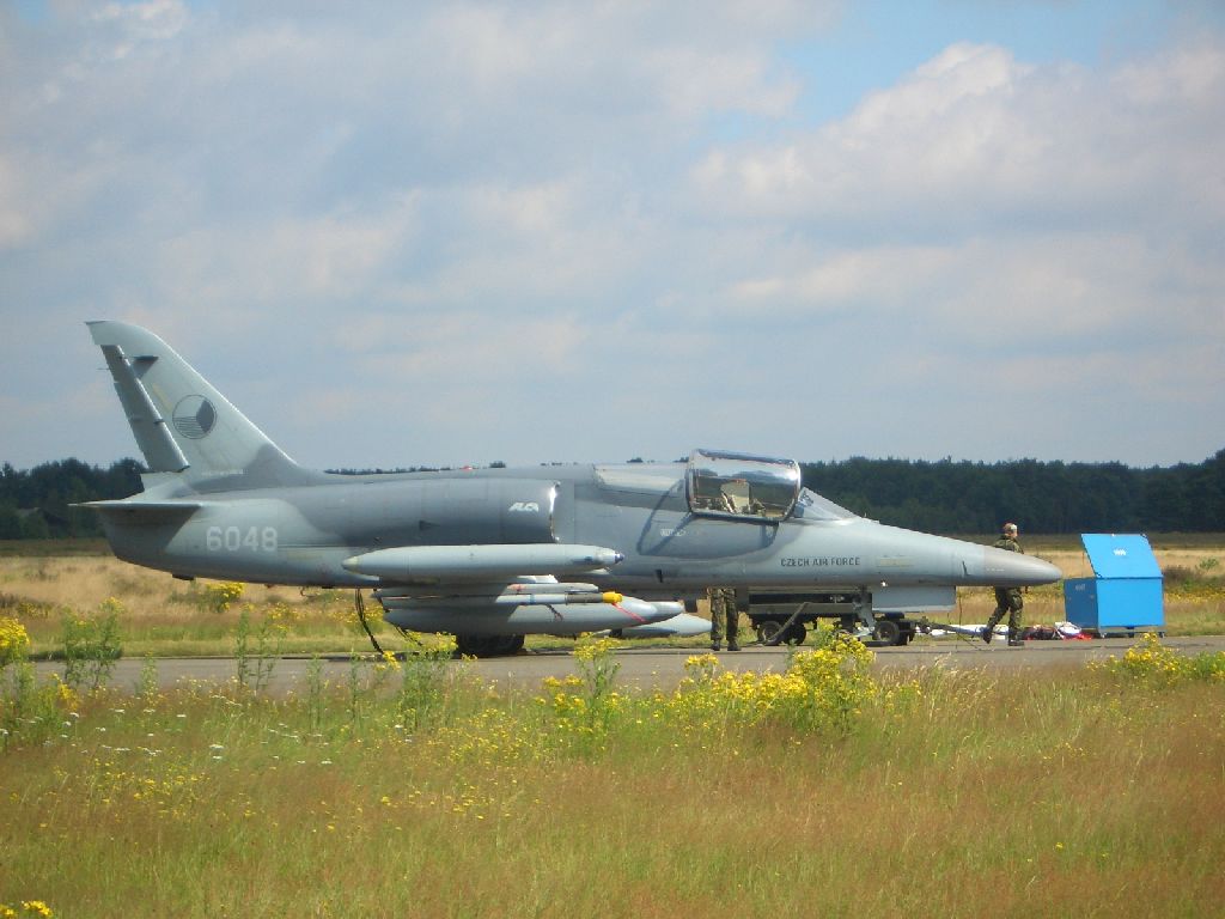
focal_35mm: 105
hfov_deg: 18.7
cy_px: 460
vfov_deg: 14.1
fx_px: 3716
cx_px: 612
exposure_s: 1/320
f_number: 4.8
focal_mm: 17.4
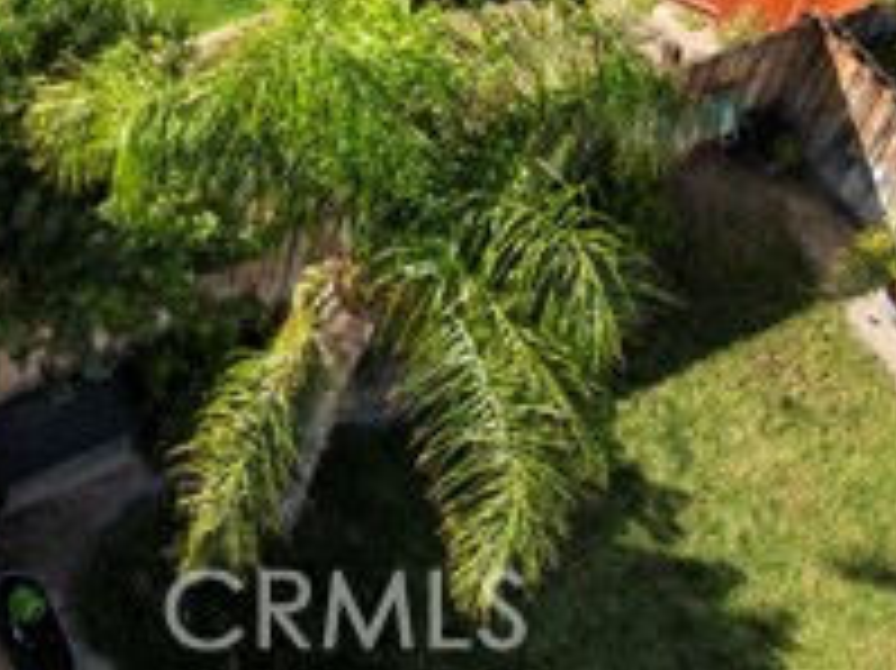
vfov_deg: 16.9
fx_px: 1992
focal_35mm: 77
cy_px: -402
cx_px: -63
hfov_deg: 23.9
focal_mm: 12.29
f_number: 4.5
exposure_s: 1/320
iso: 100
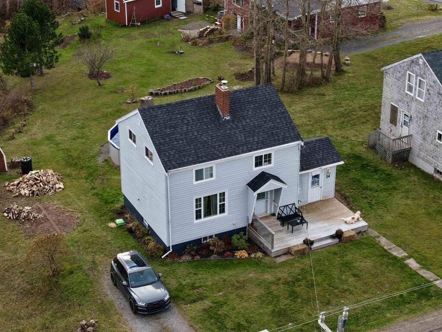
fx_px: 894
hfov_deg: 27.8
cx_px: 221
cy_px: 166
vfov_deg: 21.0
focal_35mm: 70
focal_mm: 19.35
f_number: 2.8
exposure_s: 1/240
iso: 100
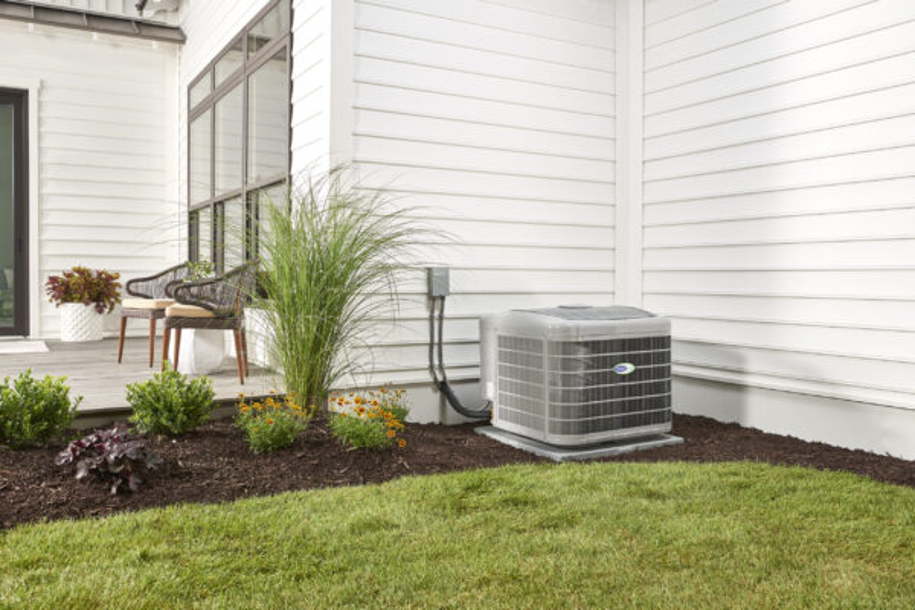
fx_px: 813
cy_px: 305
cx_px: 458
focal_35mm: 32
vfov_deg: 41.1
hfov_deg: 58.7
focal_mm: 32
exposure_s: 1/100
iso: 100
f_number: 6.3
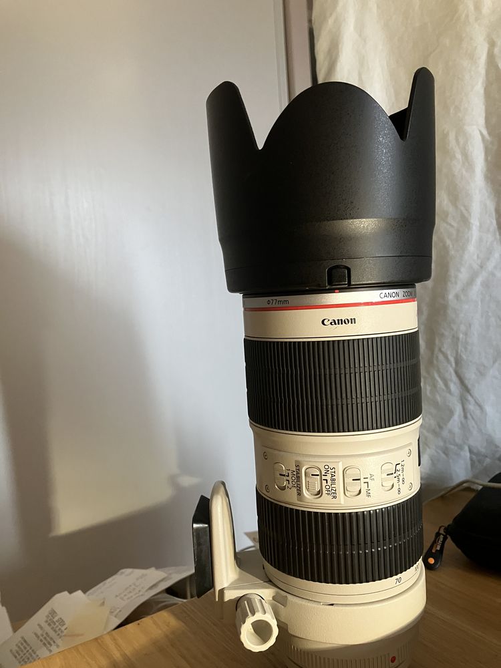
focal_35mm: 28
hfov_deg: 49.7
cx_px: 250
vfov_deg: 63.4
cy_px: 334
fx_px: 540
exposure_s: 1/40
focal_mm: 3.99
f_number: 1.8
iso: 400
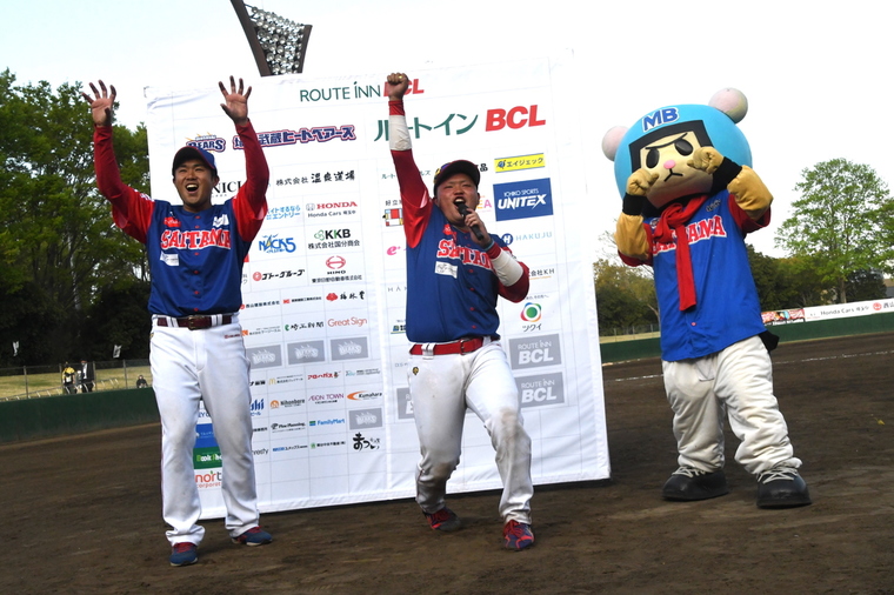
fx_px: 1303
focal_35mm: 52
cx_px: 447
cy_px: 298
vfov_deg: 25.7
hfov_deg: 37.9
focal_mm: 35
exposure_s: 1/1600
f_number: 20
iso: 2500
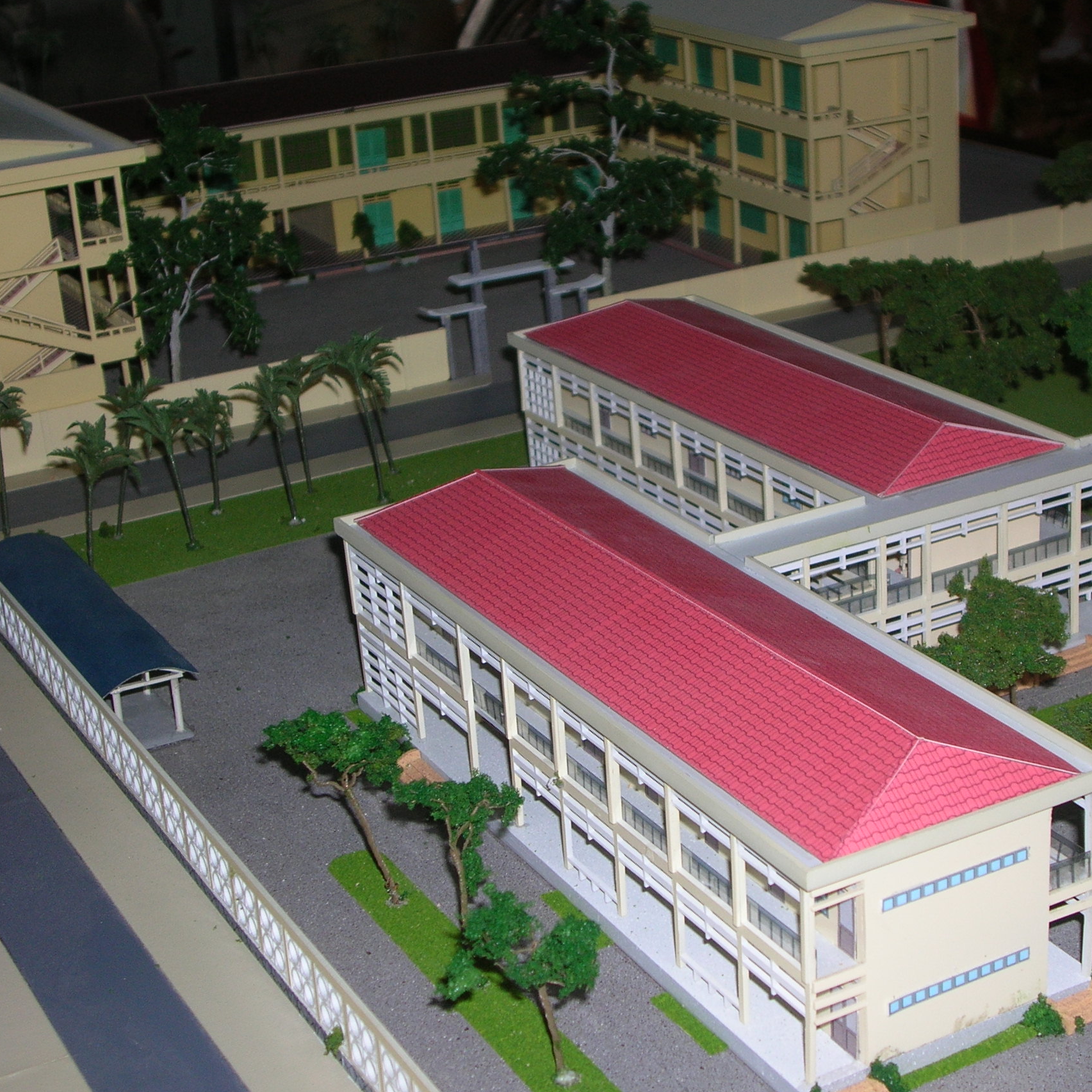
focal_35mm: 64
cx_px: 667
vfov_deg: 26.9
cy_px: 544
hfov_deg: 26.8
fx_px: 2284
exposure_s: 1/60.1
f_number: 3.4
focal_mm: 9.1
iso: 50
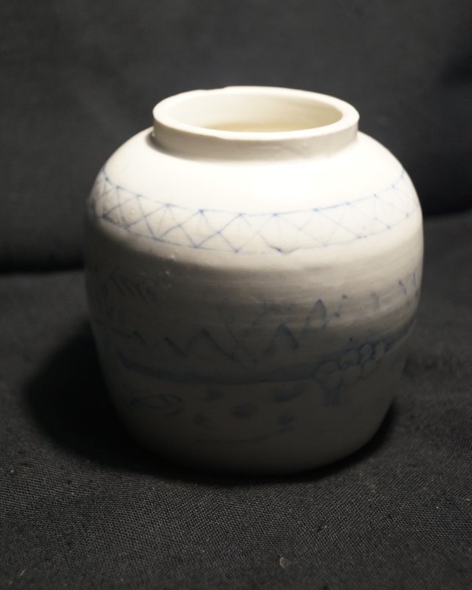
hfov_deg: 25.6
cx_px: 236
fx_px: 1040
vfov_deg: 31.7
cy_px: 269
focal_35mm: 60
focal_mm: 35
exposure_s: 1/60
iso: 3200
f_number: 5
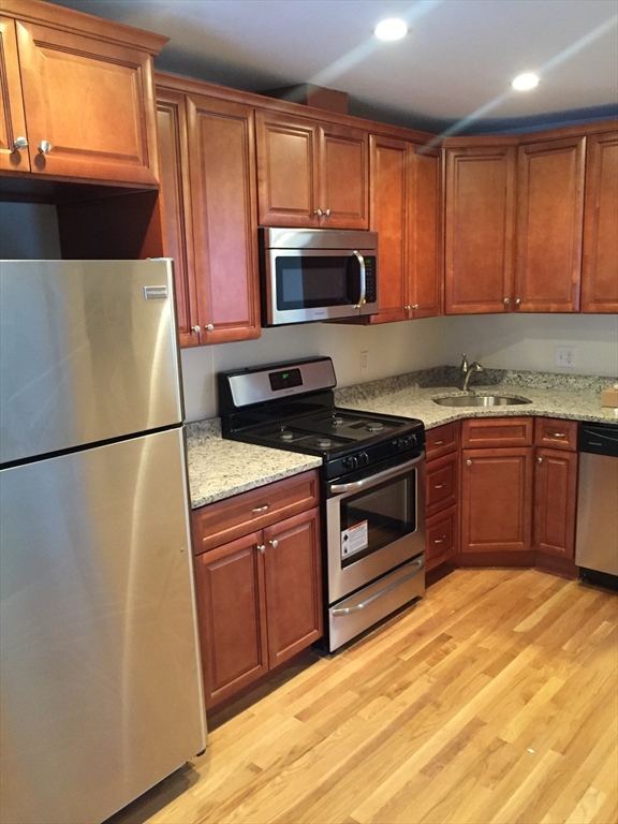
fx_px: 690
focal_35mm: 29
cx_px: 309
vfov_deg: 61.7
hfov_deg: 48.2
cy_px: 412
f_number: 2.2
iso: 250
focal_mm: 4.15
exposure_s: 1/15
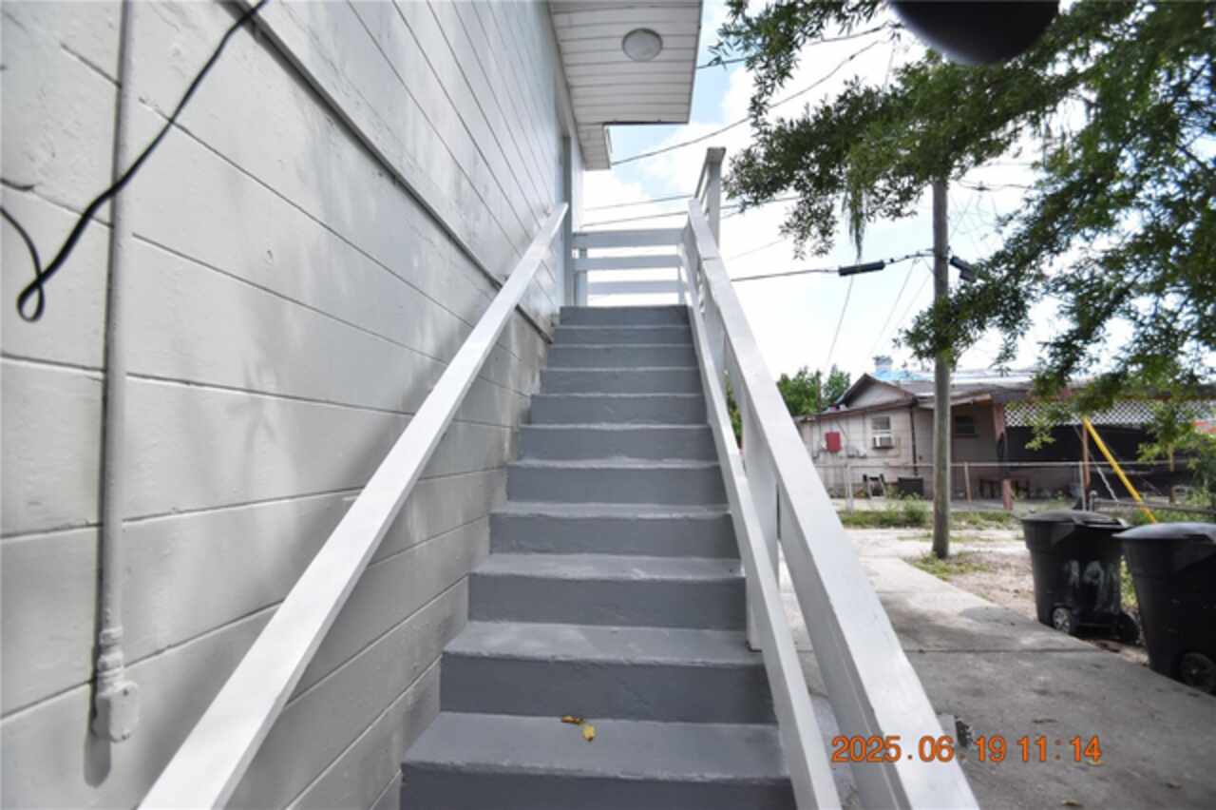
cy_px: 405
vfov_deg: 77.3
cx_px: 608
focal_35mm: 15
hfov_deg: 100.4
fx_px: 506
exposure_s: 1/2000
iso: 800
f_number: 3.5
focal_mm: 10
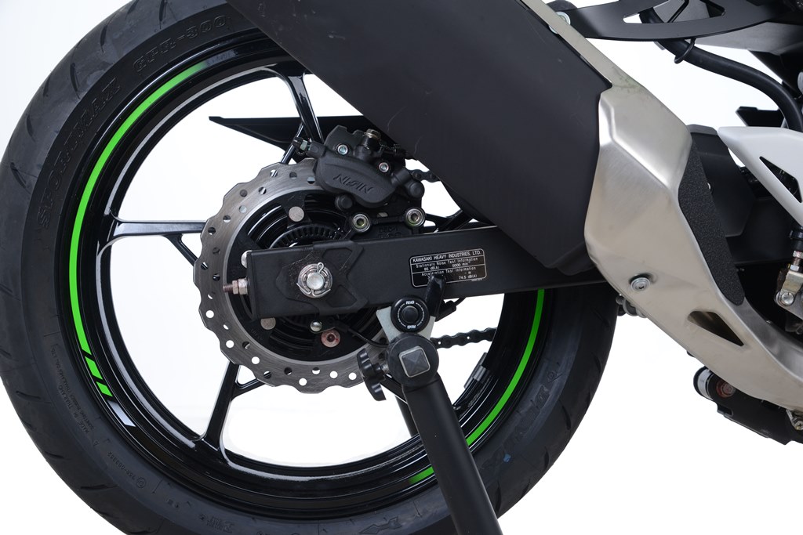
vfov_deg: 12.5
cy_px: 268
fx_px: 2454
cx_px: 402
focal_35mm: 110
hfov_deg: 18.6
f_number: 10
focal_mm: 110
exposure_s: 1/80
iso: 320
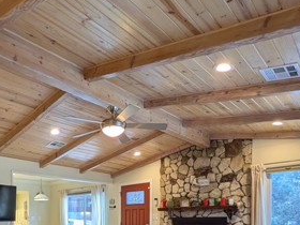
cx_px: 102
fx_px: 277
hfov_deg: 55.7
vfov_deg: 39.0
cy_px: 226
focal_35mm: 32
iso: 48
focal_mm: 1.83
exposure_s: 1/24
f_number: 2.2
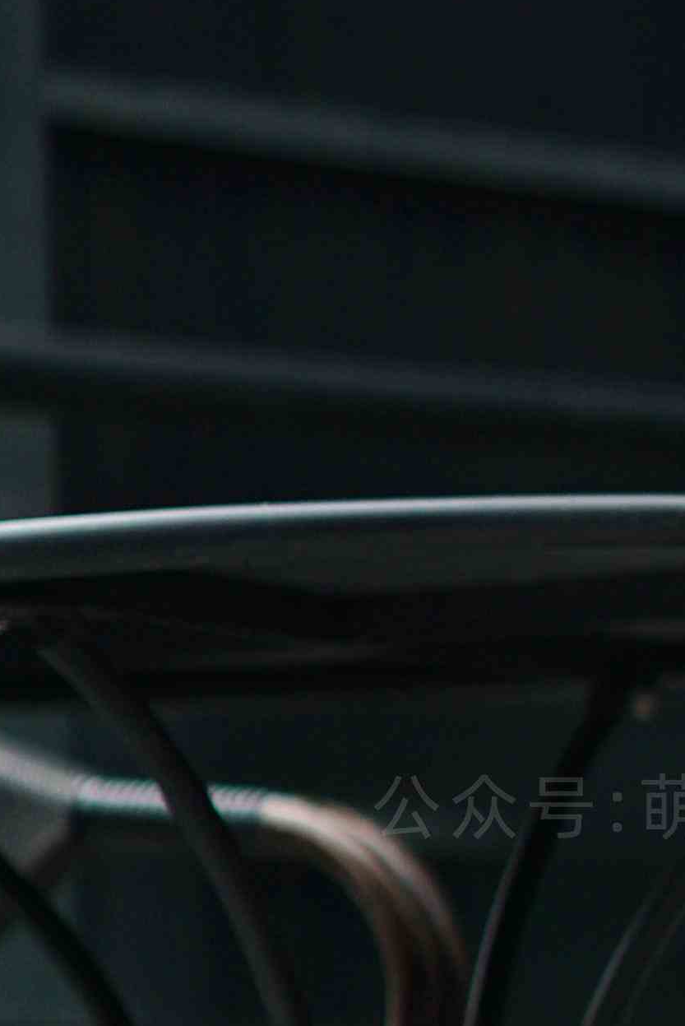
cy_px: 1432
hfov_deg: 7.9
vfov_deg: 11.7
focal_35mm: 170
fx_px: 4845
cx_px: 1077
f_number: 1.8
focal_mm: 50
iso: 200
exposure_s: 1/5000
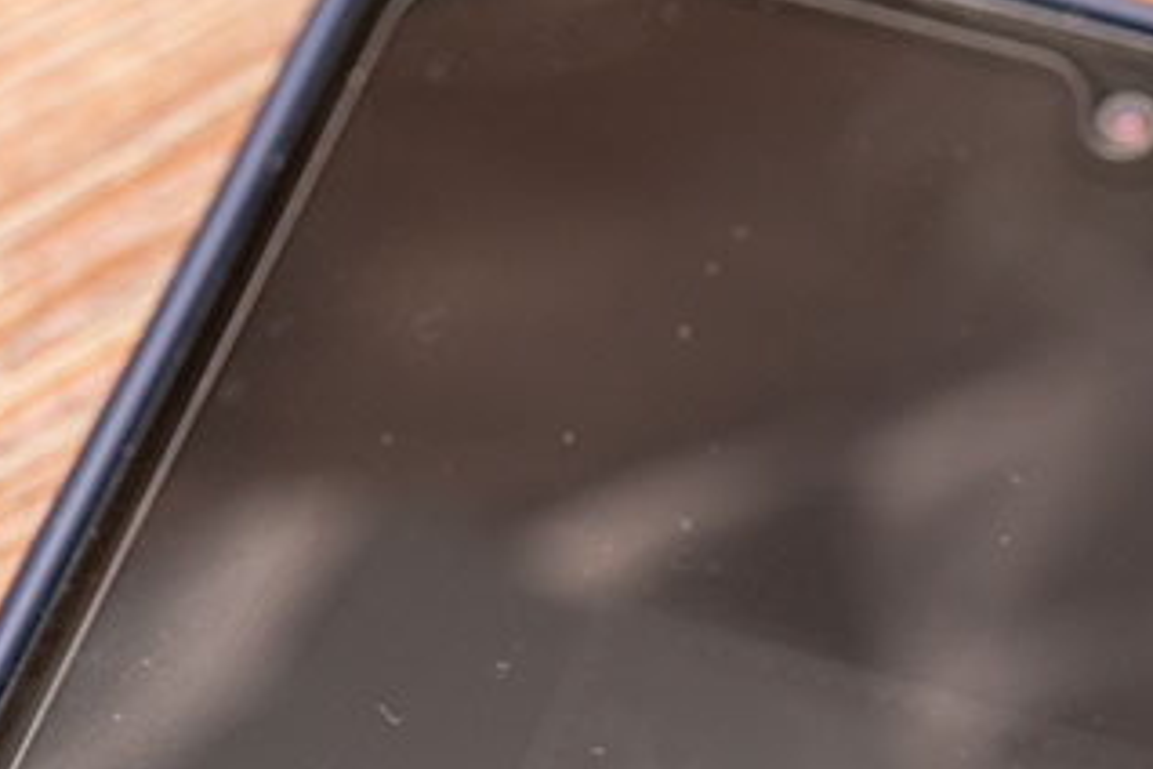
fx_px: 3523
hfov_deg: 18.5
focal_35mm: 110
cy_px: 836
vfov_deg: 12.3
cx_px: 867
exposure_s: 1/250
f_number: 6.3
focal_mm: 50
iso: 500
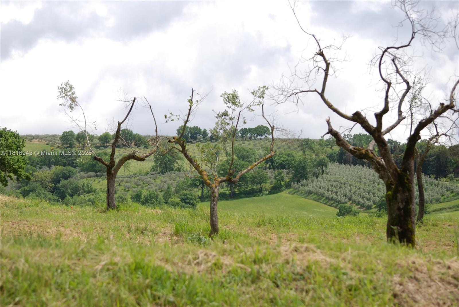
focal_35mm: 105
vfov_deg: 13.1
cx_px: 230
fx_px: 1340
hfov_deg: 19.4
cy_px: 154
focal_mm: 70
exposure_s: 1/500
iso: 110
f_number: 5.6
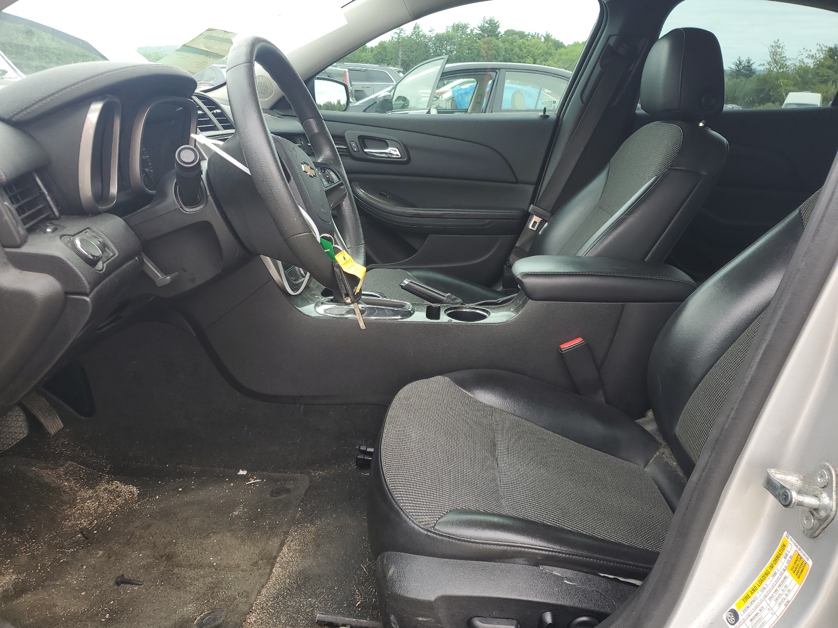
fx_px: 629
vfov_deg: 53.1
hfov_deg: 67.3
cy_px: 314
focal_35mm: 26
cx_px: 419
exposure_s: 1/222
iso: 50
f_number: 1.5
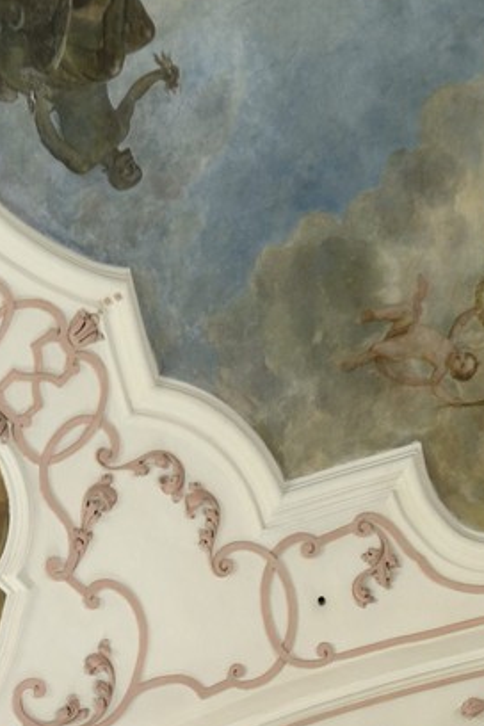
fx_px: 3166
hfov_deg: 8.5
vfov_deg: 11.9
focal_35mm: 157
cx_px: 772
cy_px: 1351
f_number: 4
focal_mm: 40
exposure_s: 1/60
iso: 800
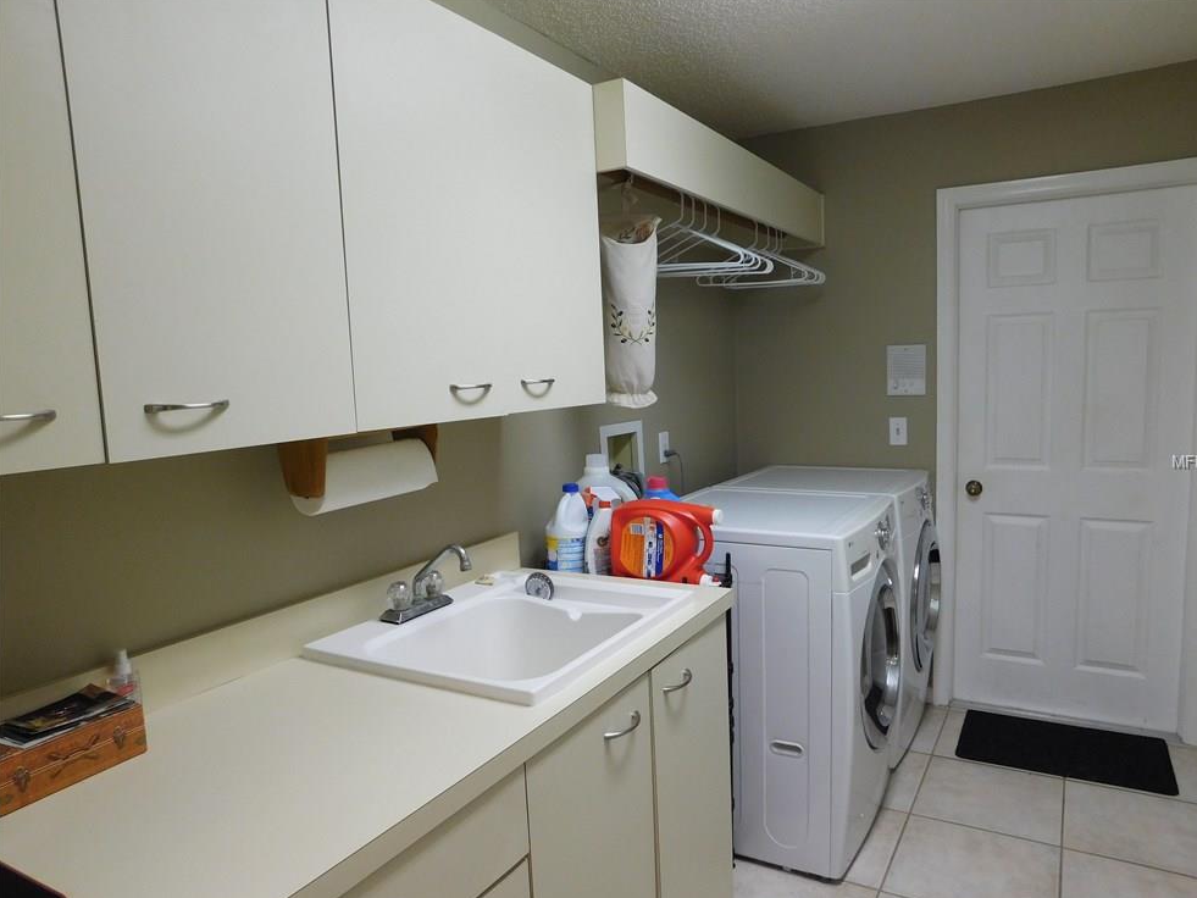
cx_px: 621
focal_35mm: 24
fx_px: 830
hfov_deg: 71.6
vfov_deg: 56.8
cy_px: 462
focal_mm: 4
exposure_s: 1/30
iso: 180
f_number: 3
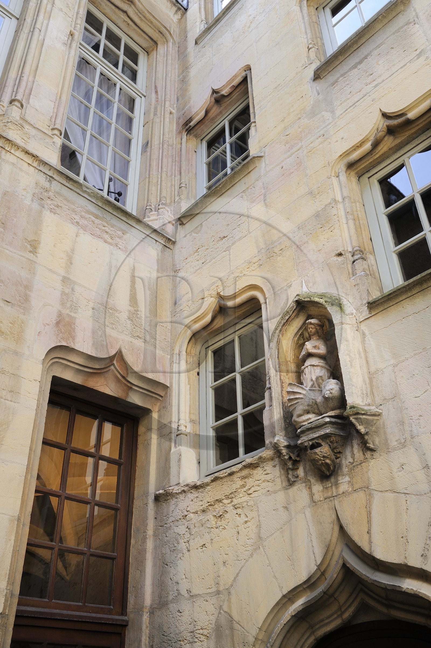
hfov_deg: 41.1
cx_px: 216
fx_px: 575
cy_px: 324
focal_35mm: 32
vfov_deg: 58.8
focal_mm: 32
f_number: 9
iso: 200
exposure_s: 1/60
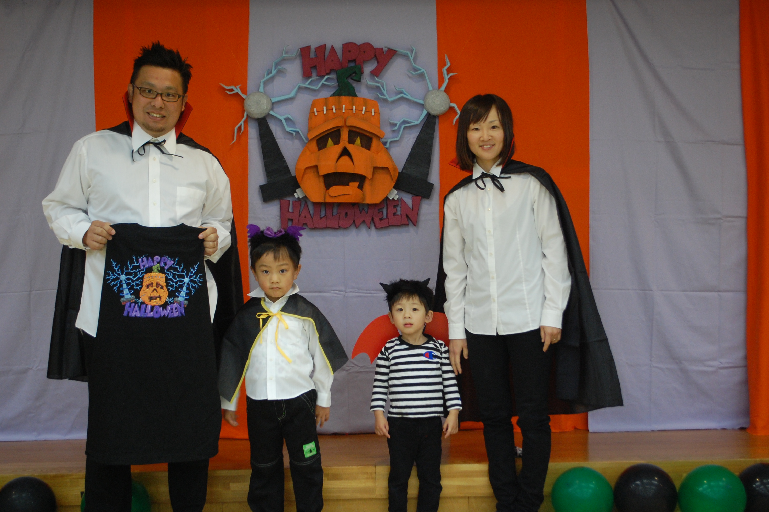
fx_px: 1120
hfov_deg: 37.9
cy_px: 256
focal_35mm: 52
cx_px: 384
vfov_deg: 25.7
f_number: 5.3
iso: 800
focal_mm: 35
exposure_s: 1/20
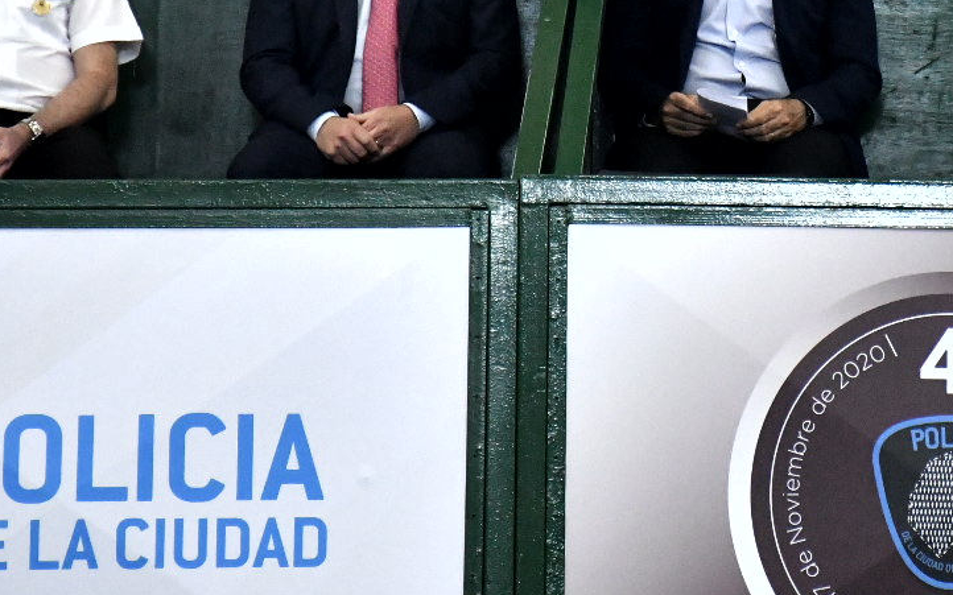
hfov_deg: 6.1
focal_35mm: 343
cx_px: 725
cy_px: -62
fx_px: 8907
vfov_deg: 3.8
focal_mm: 100
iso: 2500
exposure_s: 1/250
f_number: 5.6
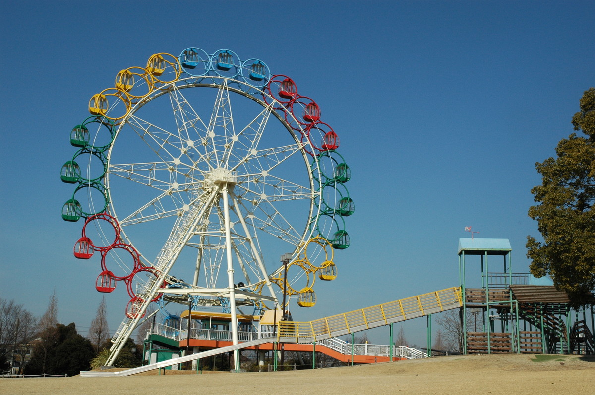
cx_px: 298
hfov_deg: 45.0
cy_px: 198
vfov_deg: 30.8
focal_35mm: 44
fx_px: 718
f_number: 11
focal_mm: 29
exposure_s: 1/640
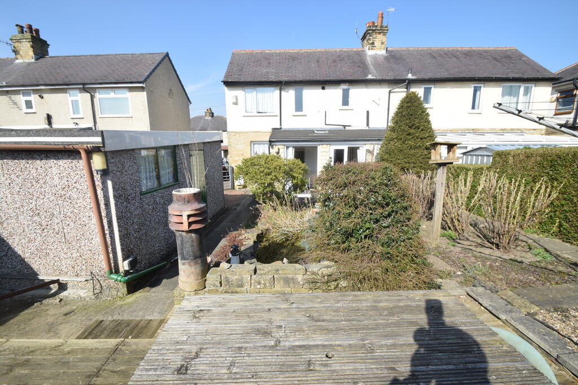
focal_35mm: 15
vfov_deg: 77.3
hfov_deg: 100.4
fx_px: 241
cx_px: 289
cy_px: 192
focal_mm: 10
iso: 200
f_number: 9
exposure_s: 1/320
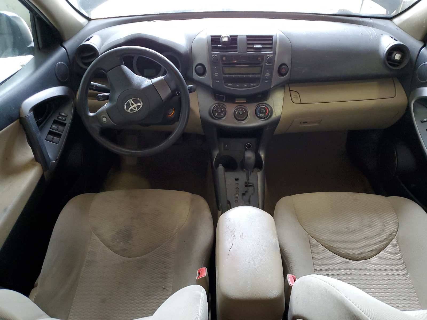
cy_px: 160
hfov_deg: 67.3
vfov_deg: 53.1
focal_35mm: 26
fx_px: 321
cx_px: 214
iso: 201
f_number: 1.5
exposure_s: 1/60.2
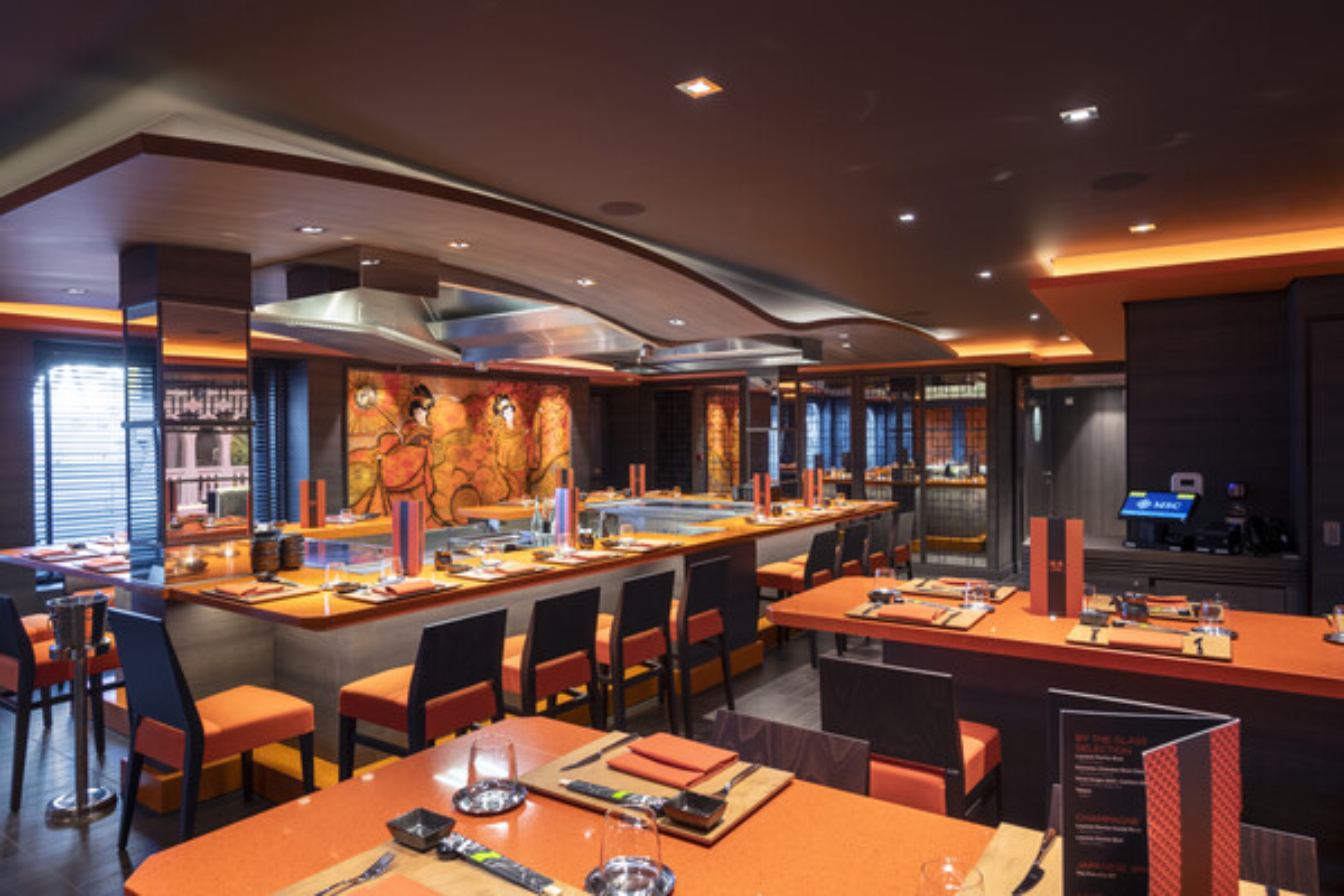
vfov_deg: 57.2
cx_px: 672
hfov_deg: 78.6
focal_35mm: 22
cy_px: 448
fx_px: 821
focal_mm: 22
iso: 320
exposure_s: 1/4
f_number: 11
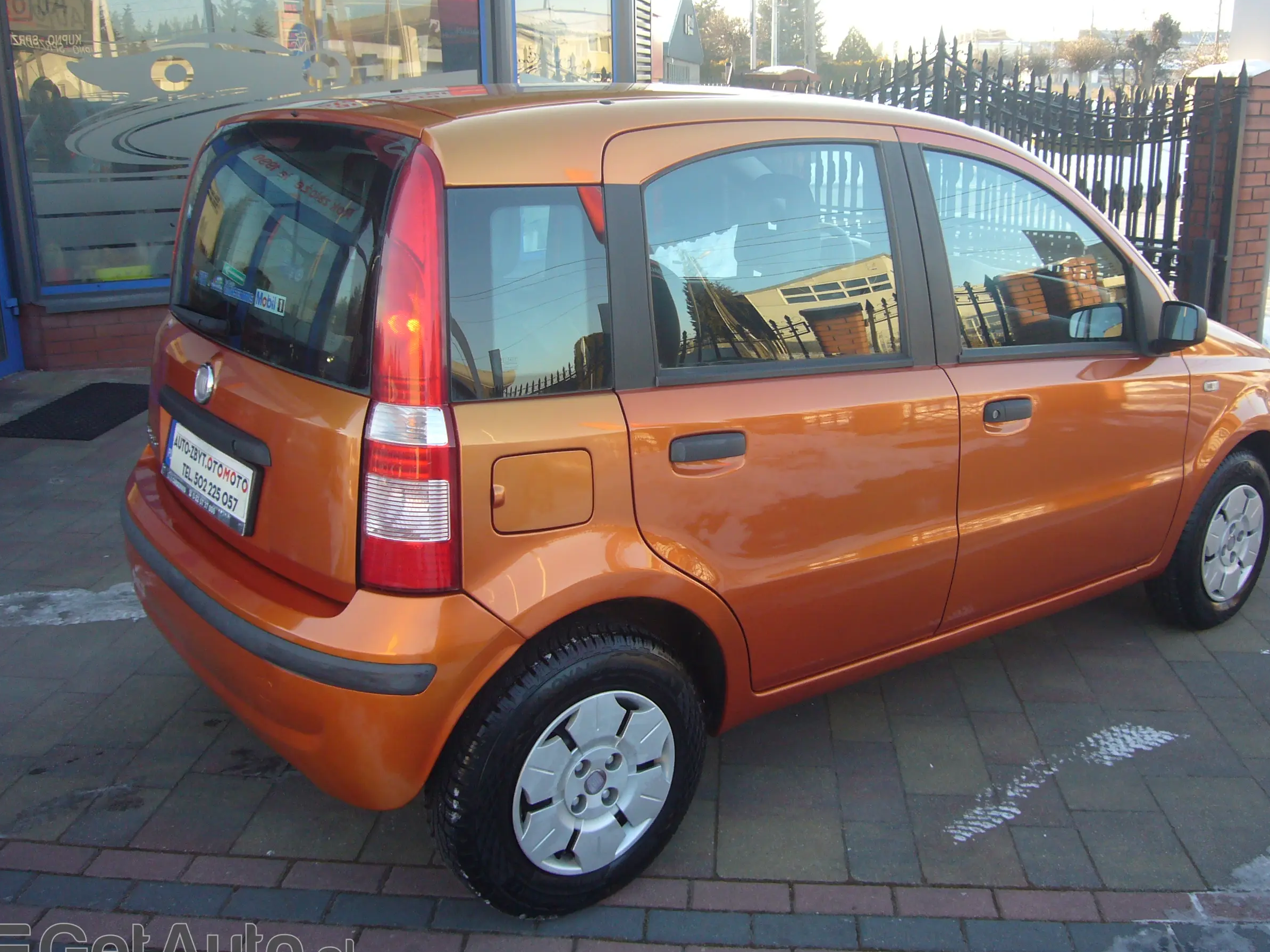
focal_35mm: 33
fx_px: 1211
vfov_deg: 42.9
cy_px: 437
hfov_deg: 55.2
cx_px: 715
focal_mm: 4.6
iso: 80
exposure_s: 1/100
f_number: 2.8
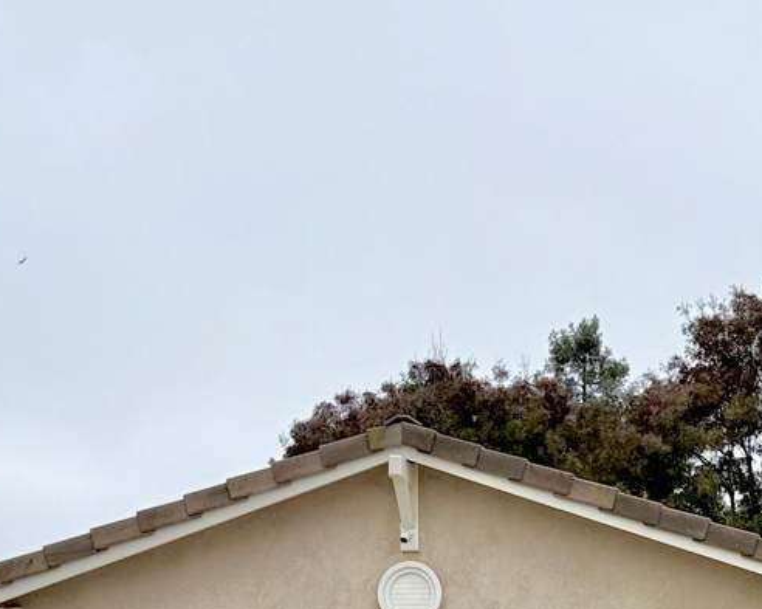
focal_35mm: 61
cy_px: 643
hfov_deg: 29.6
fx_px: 1375
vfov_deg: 23.6
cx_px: 697
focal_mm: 6.76
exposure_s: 1/2299
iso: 80
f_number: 1.78
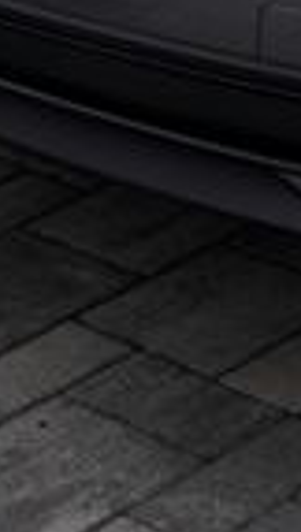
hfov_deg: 6.2
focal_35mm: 187
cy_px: -597
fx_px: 2639
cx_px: 784
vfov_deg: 10.4
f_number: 7.1
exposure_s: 1/200
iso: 100
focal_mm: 25
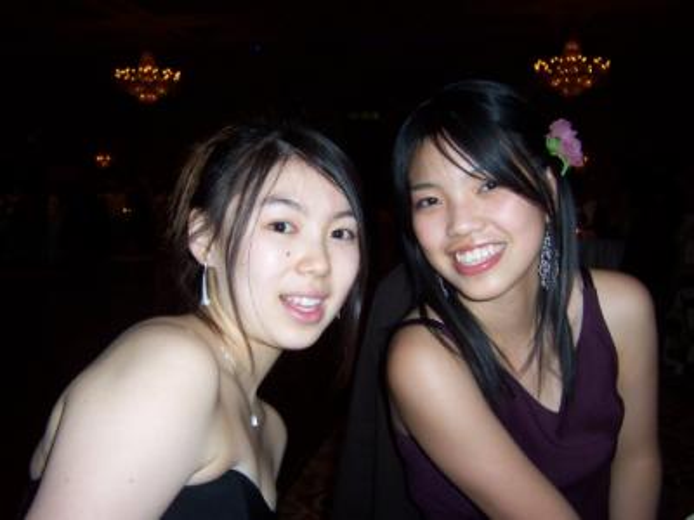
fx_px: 722
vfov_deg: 39.7
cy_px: 260
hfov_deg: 51.4
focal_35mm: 36
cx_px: 347
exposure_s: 1/60
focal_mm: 5.6
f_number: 2.8
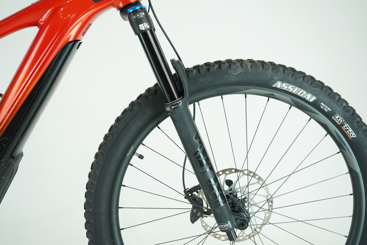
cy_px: 122
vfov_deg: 32.6
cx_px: 184
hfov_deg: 47.4
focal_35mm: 41
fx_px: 418
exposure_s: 1/200
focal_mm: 41
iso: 1600
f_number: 5.6
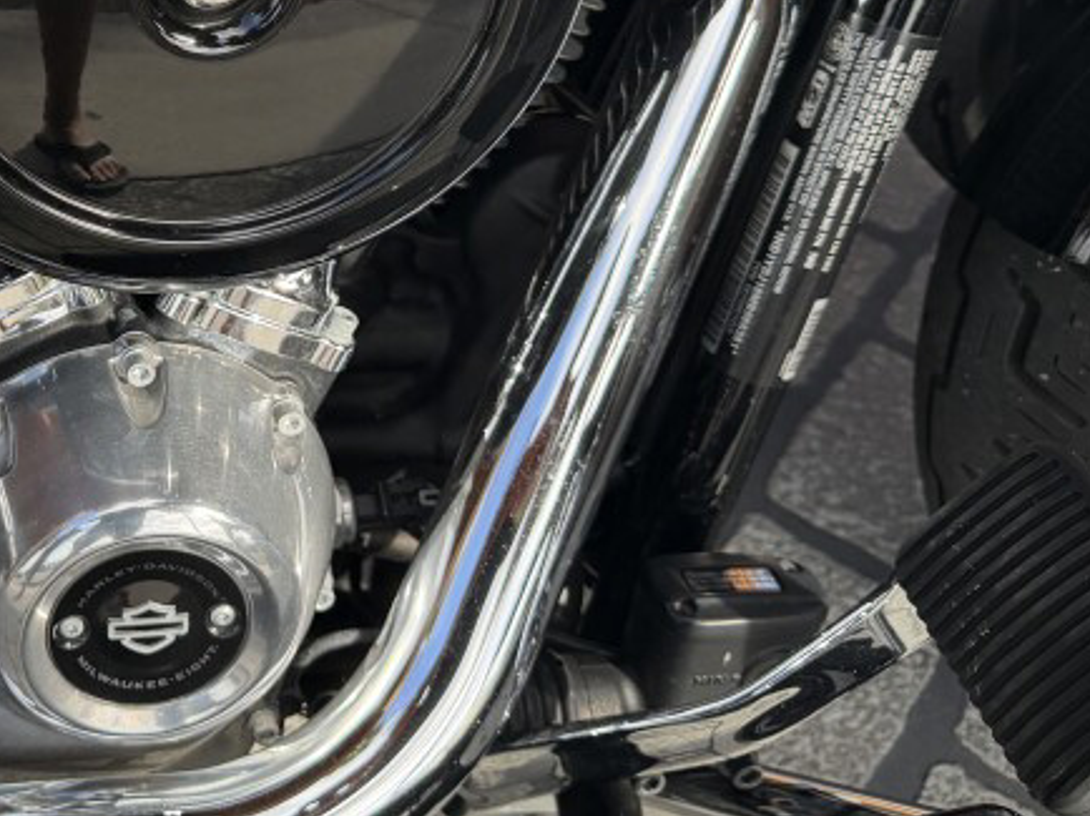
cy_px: 93
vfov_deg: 24.1
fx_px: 1857
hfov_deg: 30.3
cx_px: -9
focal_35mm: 59
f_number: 1.78
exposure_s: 1/742
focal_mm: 6.76
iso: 100
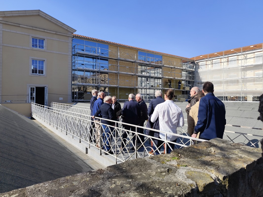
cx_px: 132
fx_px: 175
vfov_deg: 58.9
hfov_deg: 73.9
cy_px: 98
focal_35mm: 23
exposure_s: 1/1042
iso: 50
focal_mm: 6.14
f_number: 1.65
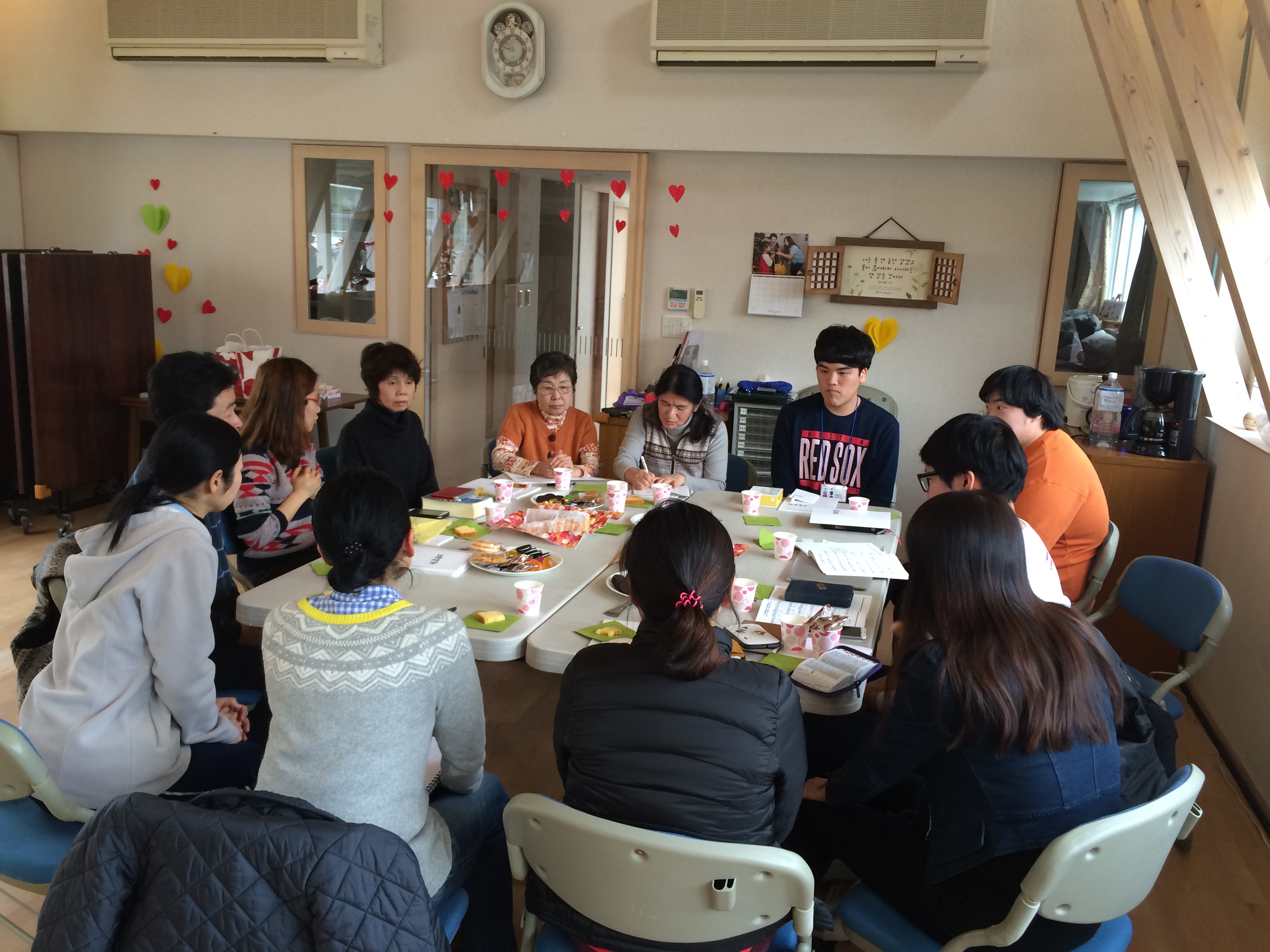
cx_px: 635
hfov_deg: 61.7
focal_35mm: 29
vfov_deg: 48.2
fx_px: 1064
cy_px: 476
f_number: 2.2
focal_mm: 4.15
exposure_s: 1/30
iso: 64
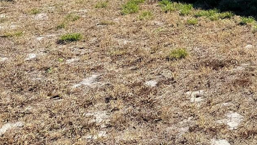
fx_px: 457
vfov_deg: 16.5
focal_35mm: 67
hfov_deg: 27.6
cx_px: 308
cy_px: -69
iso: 80
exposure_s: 1/3759
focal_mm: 6.76
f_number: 1.78
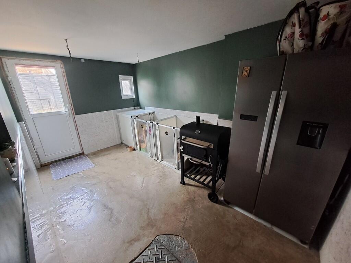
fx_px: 132
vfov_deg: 89.9
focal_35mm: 13
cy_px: 132
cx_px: 176
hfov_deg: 106.2
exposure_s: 1/50
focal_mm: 1.74
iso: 200
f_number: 2.2
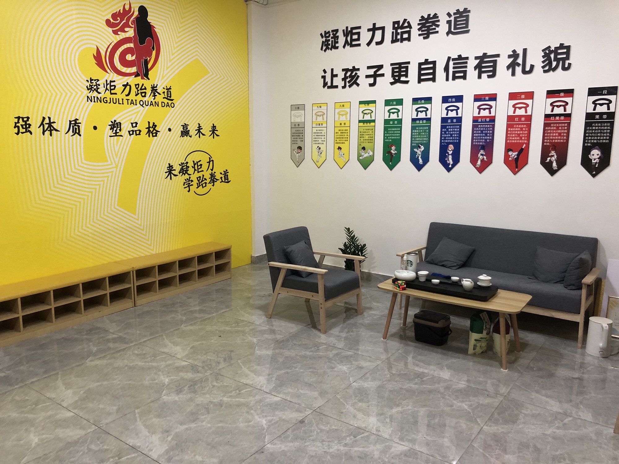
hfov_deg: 63.4
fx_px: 501
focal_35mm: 28
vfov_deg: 49.7
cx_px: 310
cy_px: 232
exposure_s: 1/17
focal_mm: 4
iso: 64
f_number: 1.8
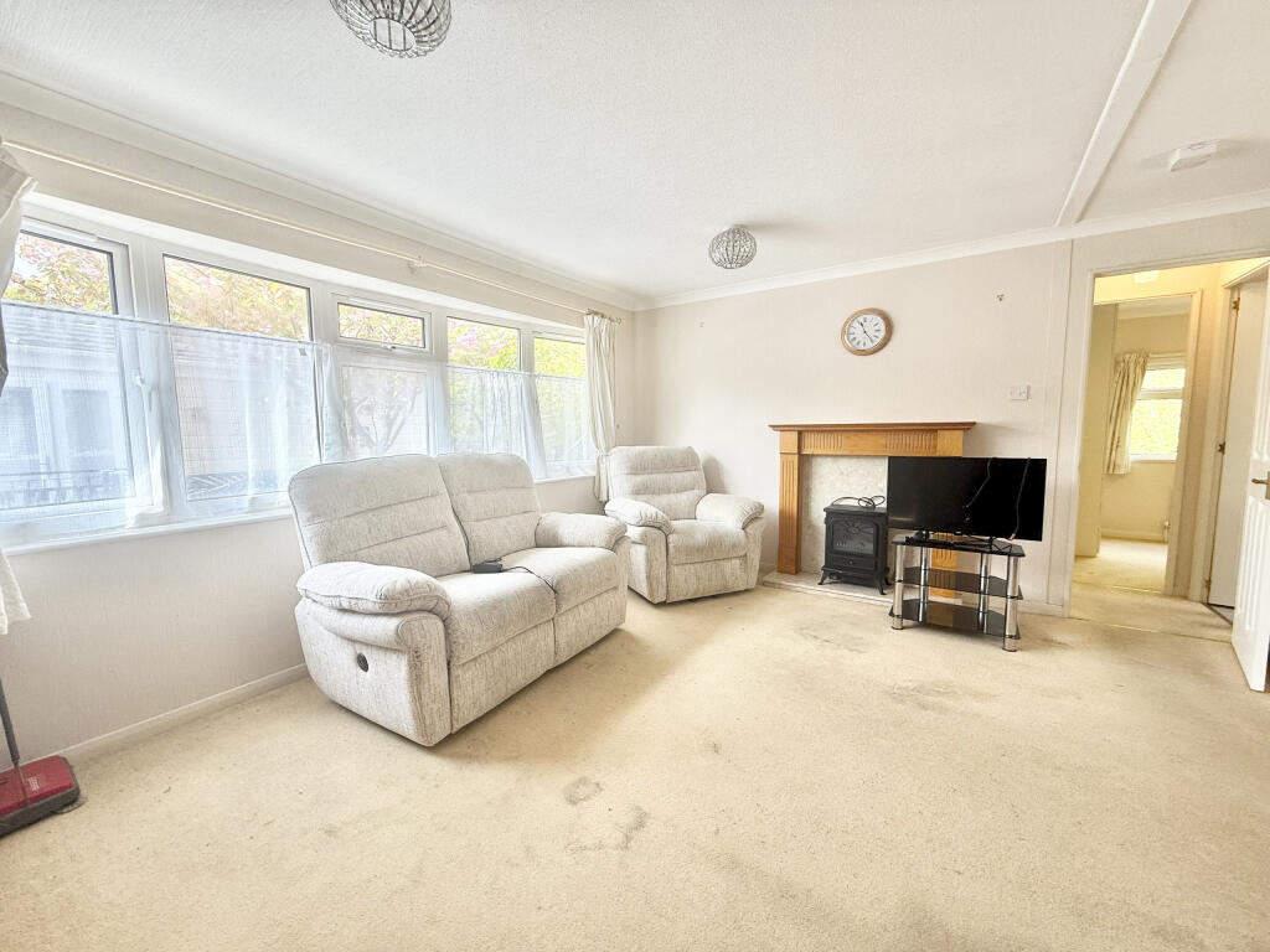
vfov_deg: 85.7
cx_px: 635
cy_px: 476
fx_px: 514
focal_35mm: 14
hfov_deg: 102.1
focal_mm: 2.22
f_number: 2.2
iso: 50
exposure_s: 1/99
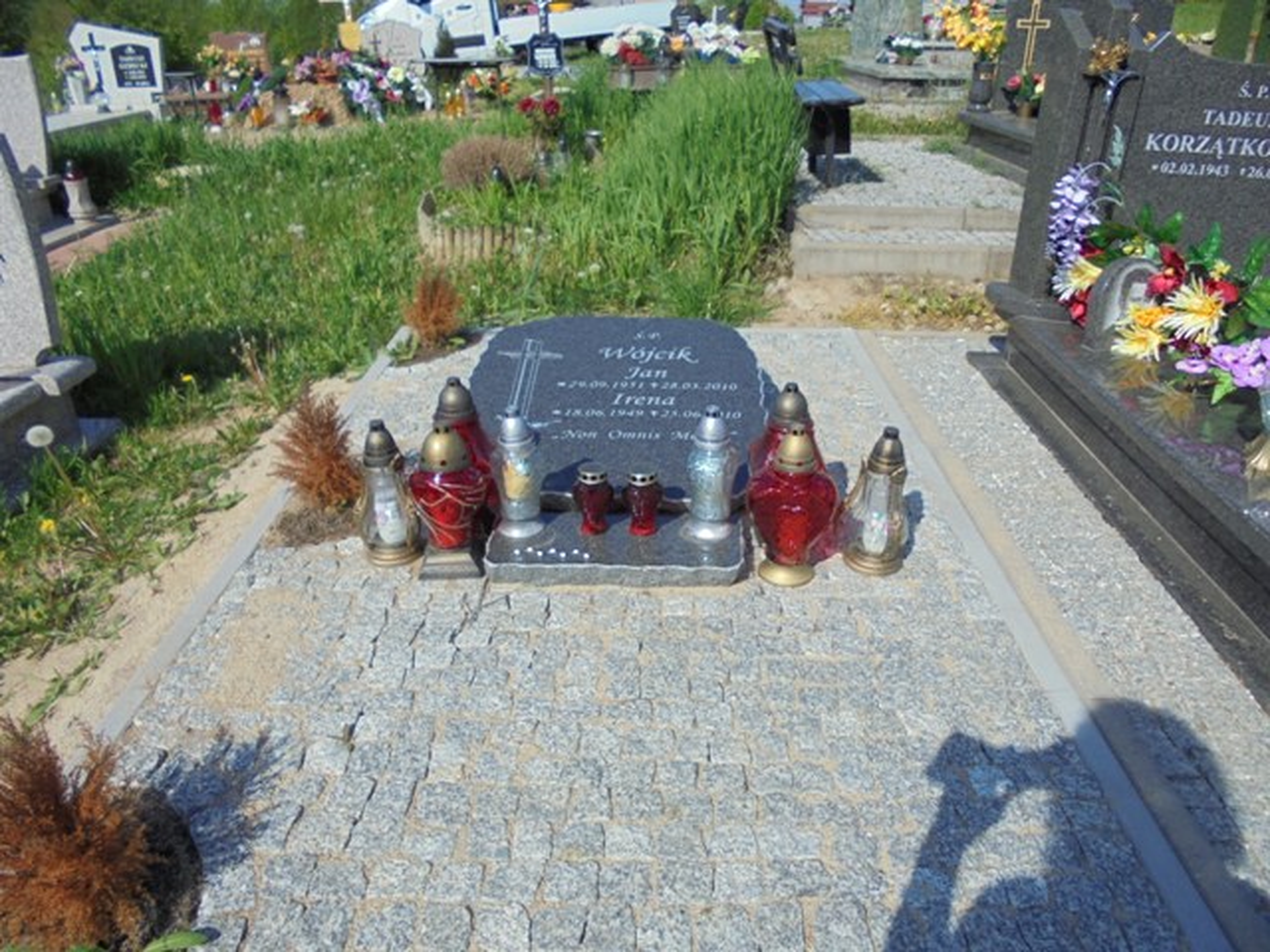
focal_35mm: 26
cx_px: 635
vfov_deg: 53.1
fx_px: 954
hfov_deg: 67.3
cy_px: 476
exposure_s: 1/125
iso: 100
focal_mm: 4.6
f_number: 11.5
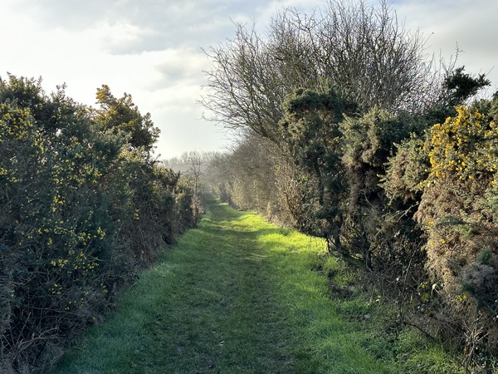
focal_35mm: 48
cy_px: 187
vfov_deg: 30.3
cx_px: 249
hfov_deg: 39.7
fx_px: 691
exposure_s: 1/1171
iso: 64
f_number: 1.78
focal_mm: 6.86
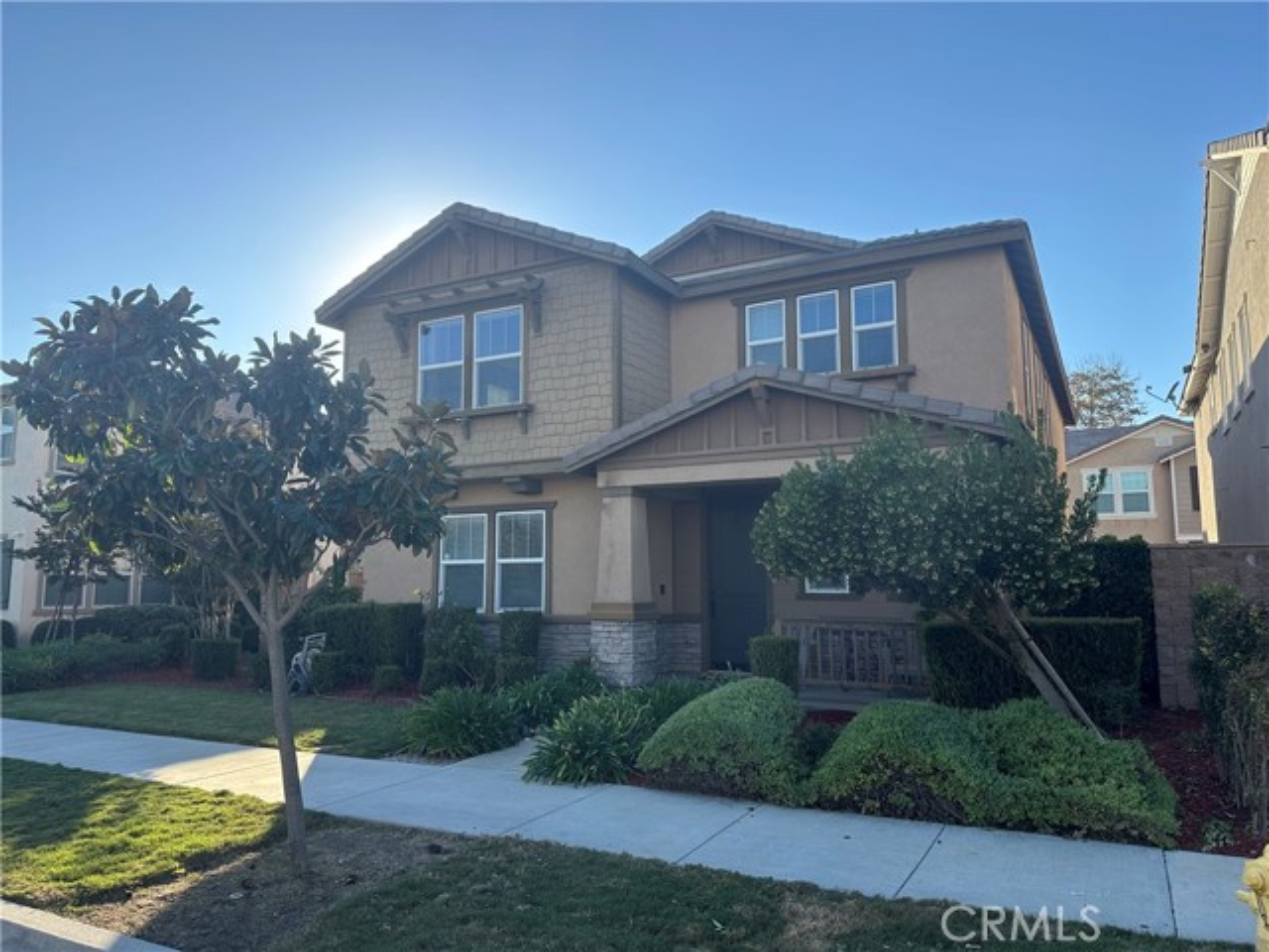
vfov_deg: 56.8
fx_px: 880
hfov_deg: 71.6
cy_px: 476
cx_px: 634
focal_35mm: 24
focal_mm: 6.86
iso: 80
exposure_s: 1/2070
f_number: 1.78
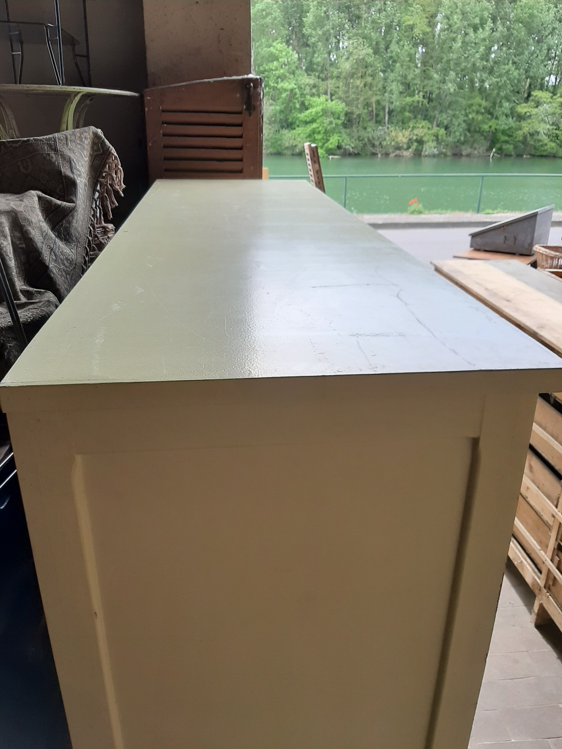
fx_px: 563
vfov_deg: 67.3
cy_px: 374
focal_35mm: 26
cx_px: 281
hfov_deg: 53.1
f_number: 1.7
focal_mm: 3.93
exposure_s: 1/367
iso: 40
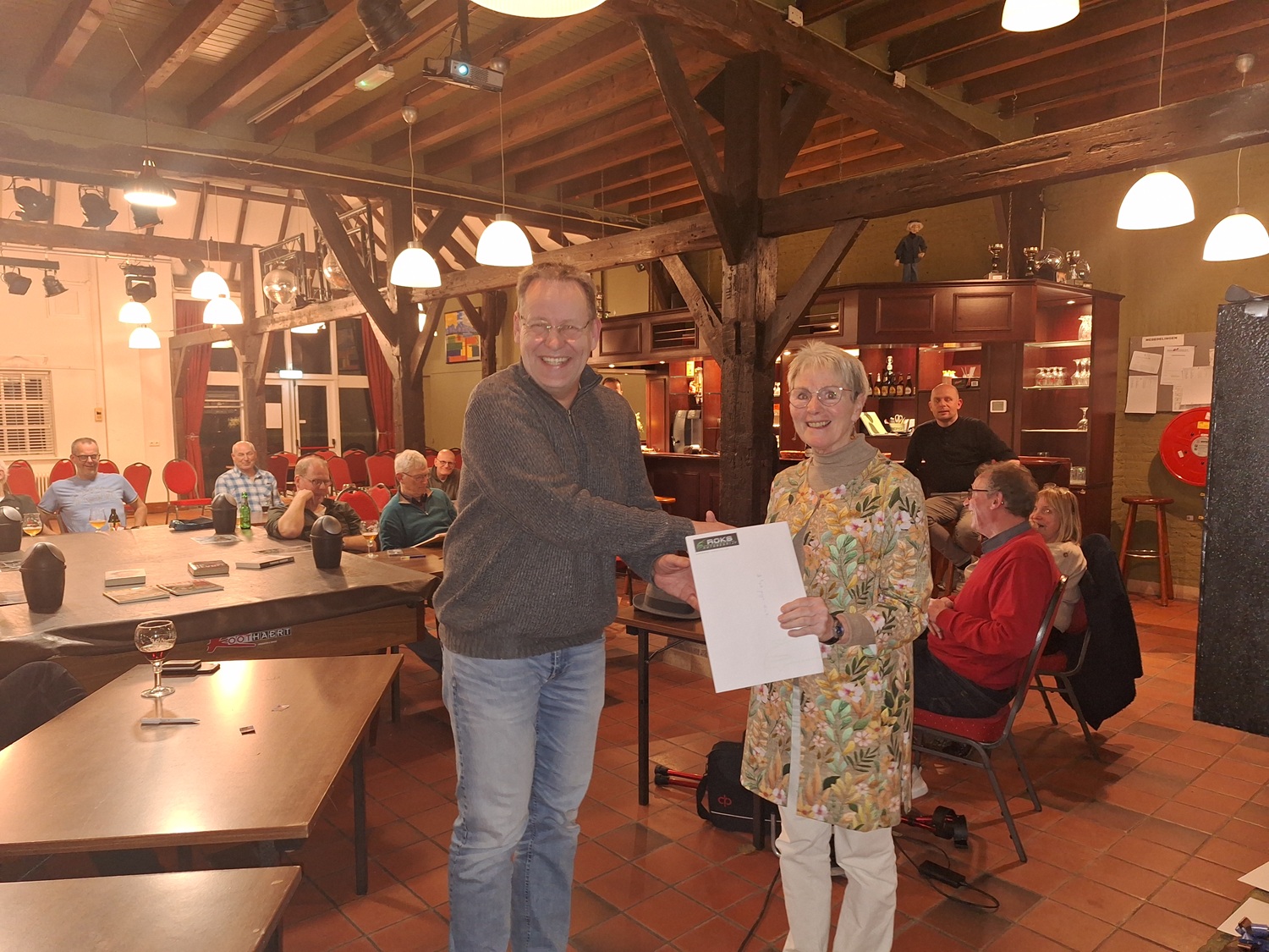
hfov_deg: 73.9
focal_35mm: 23
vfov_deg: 58.9
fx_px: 843
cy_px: 476
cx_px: 634
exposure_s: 1/20
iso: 200
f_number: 1.8
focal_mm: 5.54
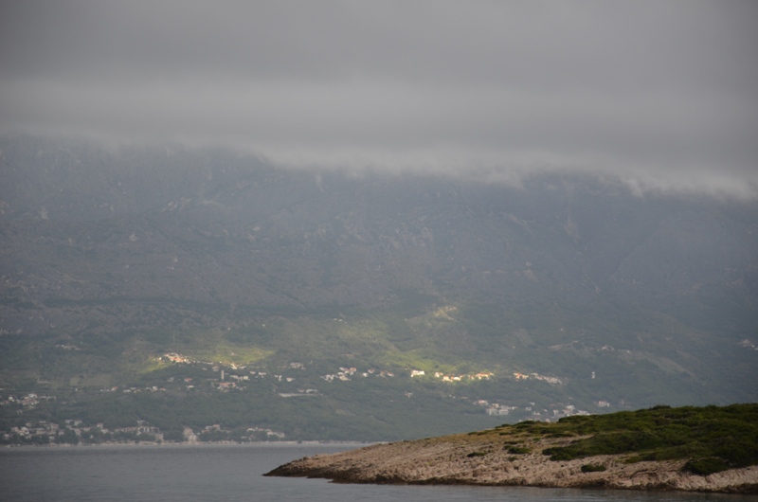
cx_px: 379
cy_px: 251
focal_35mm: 158
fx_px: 3310
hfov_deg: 13.1
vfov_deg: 8.7
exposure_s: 1/160
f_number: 6.3
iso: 200
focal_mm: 105
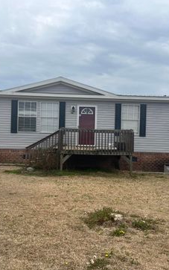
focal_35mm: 38
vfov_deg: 51.5
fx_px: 280
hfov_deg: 33.6
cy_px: 135
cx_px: 80
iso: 50
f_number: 1.6
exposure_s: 1/2101
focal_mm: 5.1
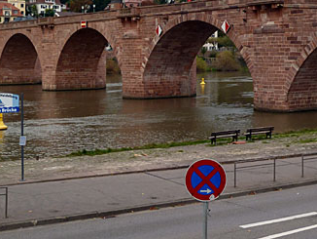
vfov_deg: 21.5
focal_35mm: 68
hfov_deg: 28.4
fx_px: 623
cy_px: 61
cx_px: 200
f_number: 3.6
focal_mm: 6.1
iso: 80
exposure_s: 1/80
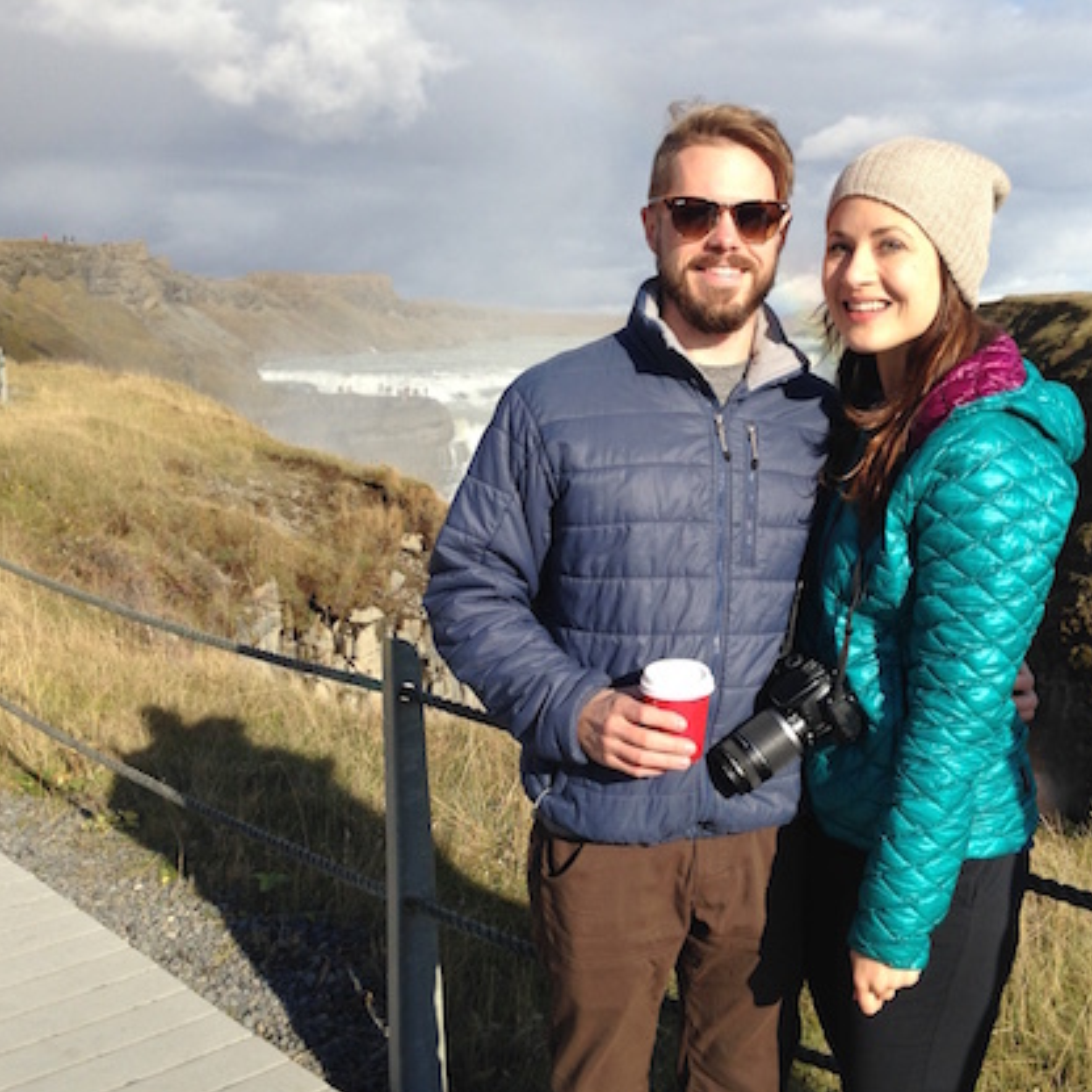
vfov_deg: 41.9
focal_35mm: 40
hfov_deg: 41.4
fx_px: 1428
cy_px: 559
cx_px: 722
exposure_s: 1/1466
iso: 50
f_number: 2.4
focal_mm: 4.12
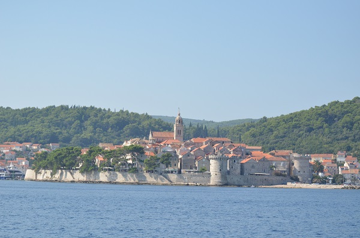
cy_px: 119
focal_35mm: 105
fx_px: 1048
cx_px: 180
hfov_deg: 19.5
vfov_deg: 13.0
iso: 640
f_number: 4.5
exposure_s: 1/5000
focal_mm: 70
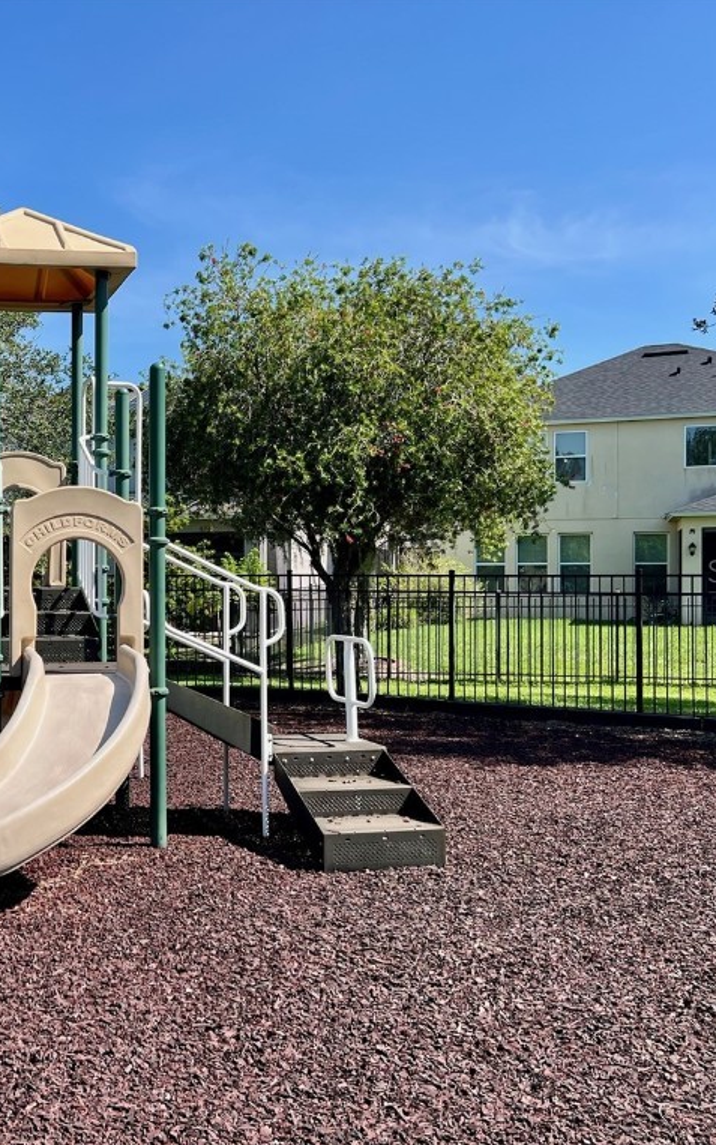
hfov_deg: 32.8
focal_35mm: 37
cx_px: 81
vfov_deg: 52.7
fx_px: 1155
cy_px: 570
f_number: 1.5
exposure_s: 1/2513
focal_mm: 5.7
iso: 50
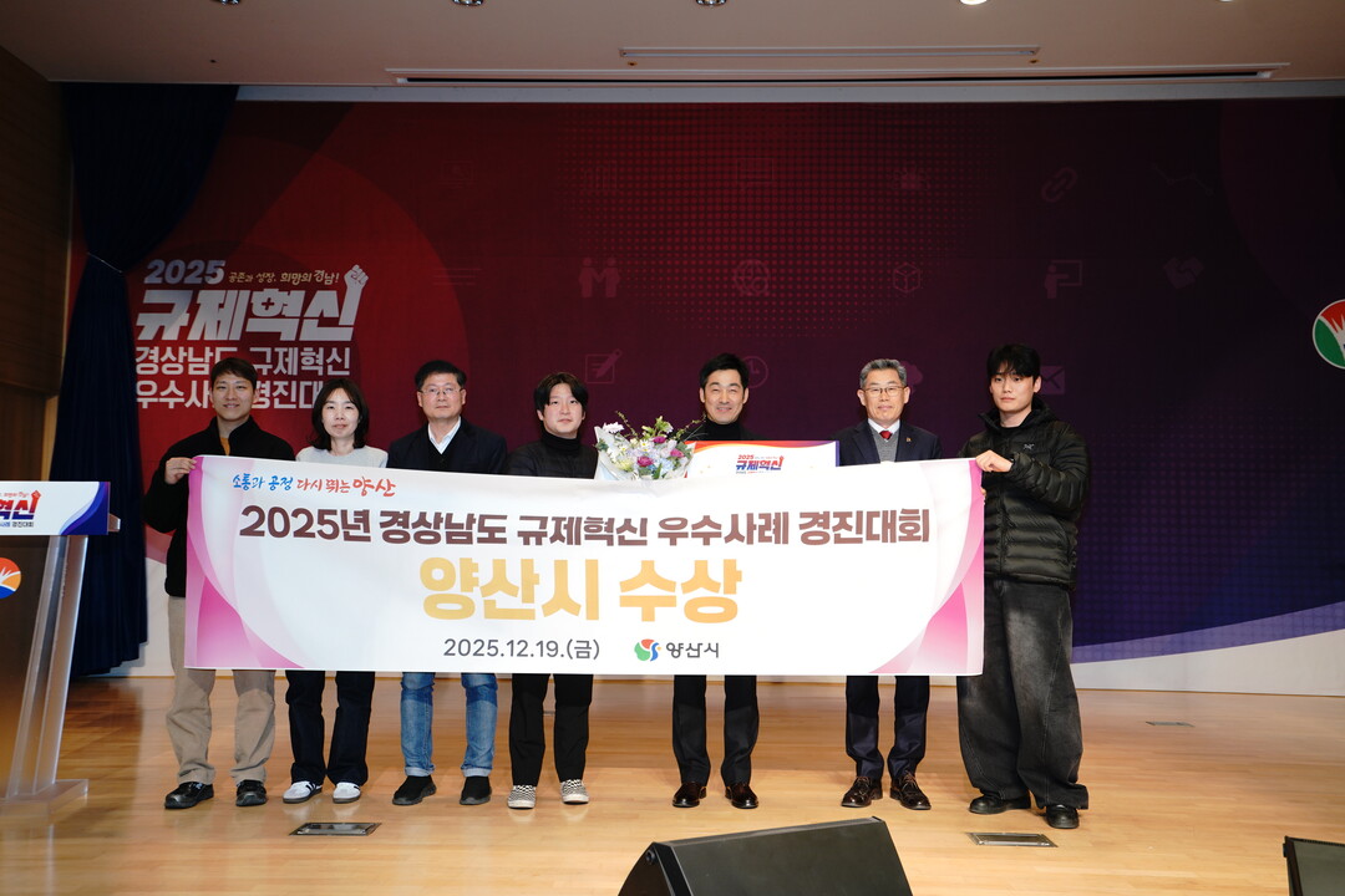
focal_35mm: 33
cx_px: 672
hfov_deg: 57.2
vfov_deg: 40.0
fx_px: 1233
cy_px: 448
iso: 500
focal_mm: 33
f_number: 4
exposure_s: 1/200
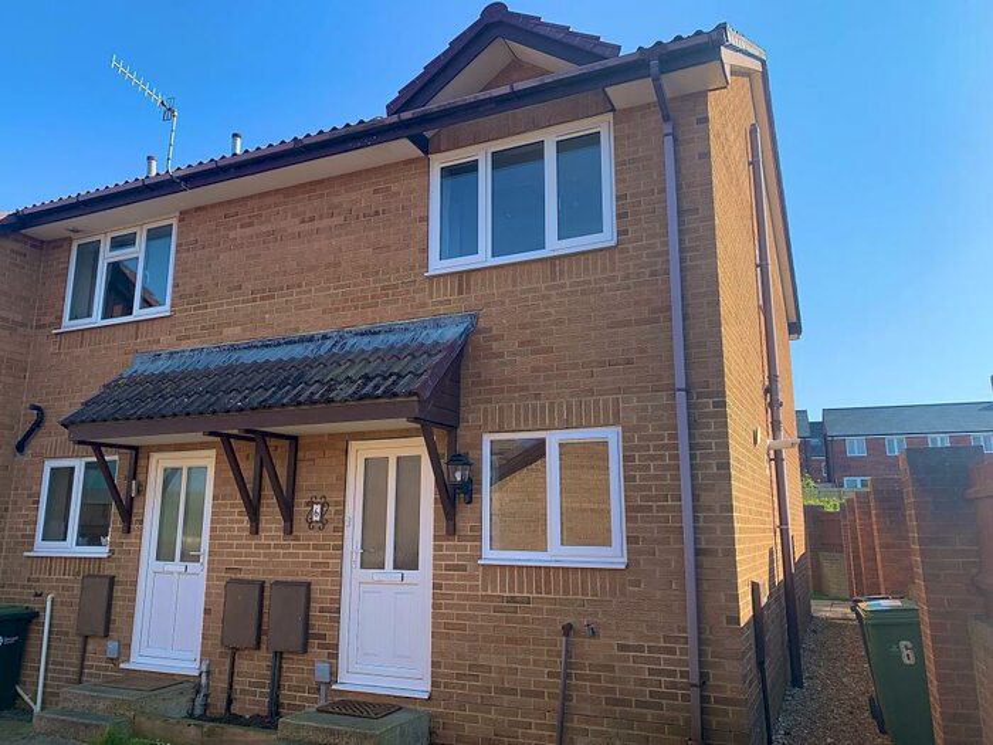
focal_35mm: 26
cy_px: 372
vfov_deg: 53.1
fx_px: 746
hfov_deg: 67.3
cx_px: 496
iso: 25
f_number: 1.8
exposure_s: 1/903
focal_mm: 4.25
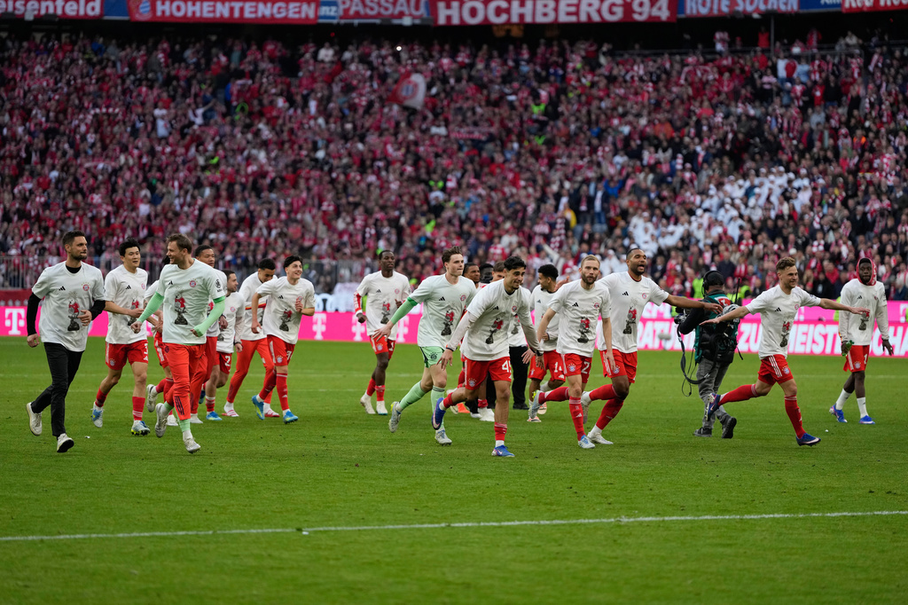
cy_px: 302
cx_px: 454
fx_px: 4236
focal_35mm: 168
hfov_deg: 12.2
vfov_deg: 8.2
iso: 2000
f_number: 2.8
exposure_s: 1/2500
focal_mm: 168
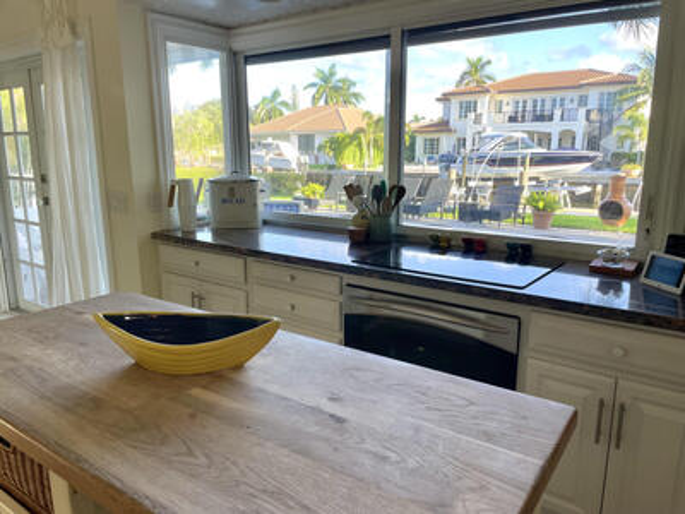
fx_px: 515
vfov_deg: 53.1
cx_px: 342
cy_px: 257
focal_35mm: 26
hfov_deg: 67.3
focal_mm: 4.2
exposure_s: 1/121
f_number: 1.6
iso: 40
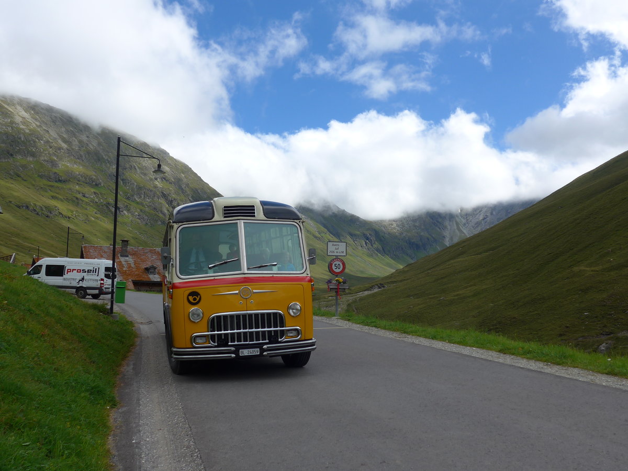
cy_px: 236
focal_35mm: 36
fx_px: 653
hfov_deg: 51.4
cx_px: 314
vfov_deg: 39.7
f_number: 3.2
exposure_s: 1/2000
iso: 80
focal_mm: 7.5
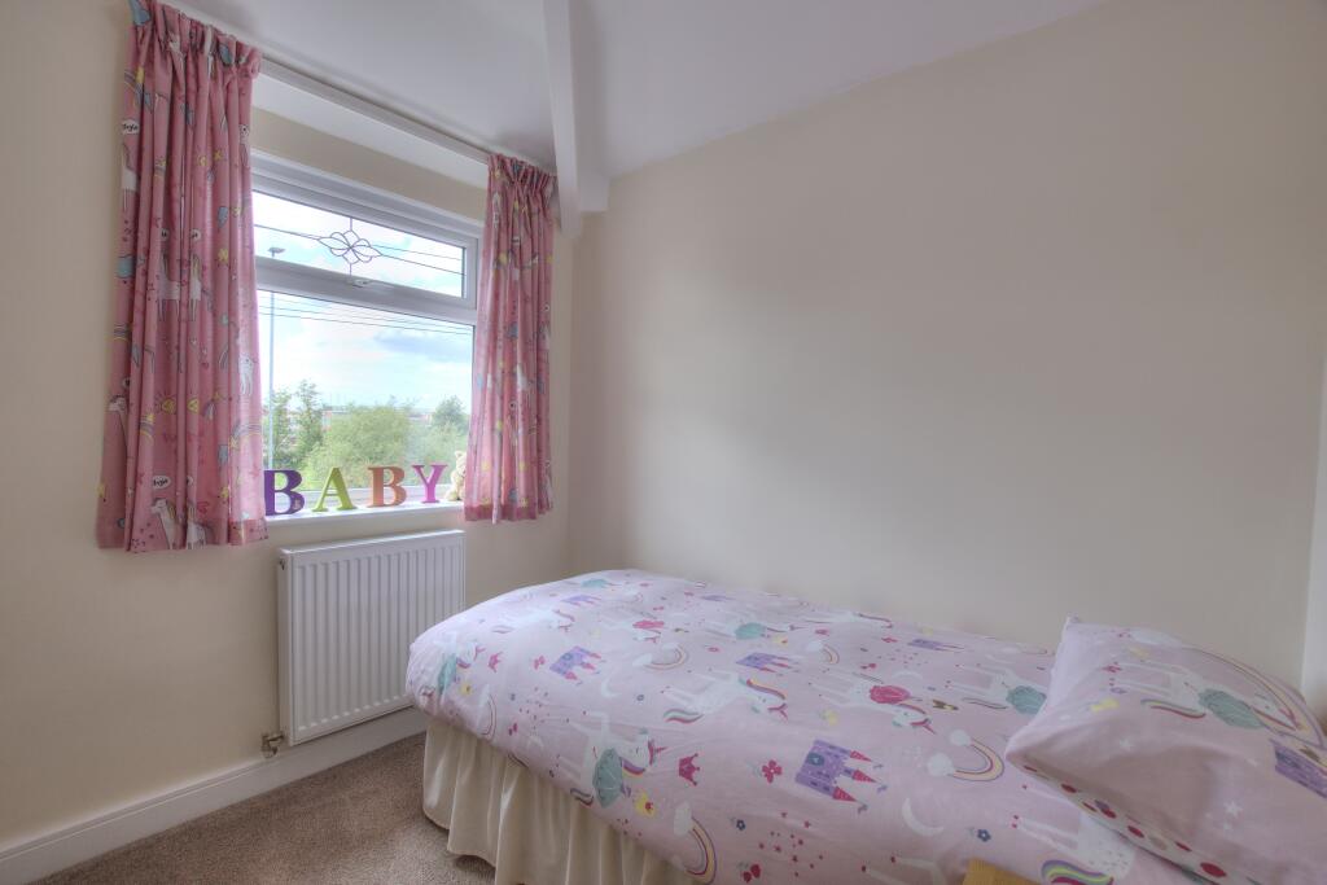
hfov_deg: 100.4
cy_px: 442
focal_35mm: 15
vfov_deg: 77.3
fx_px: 553
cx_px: 664
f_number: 8
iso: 400
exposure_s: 1/100
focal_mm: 10
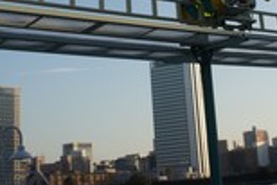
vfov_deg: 18.5
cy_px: -36
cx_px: 167
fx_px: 539
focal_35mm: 70
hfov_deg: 28.7
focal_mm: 18
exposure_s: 1/400
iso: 200
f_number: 7.1
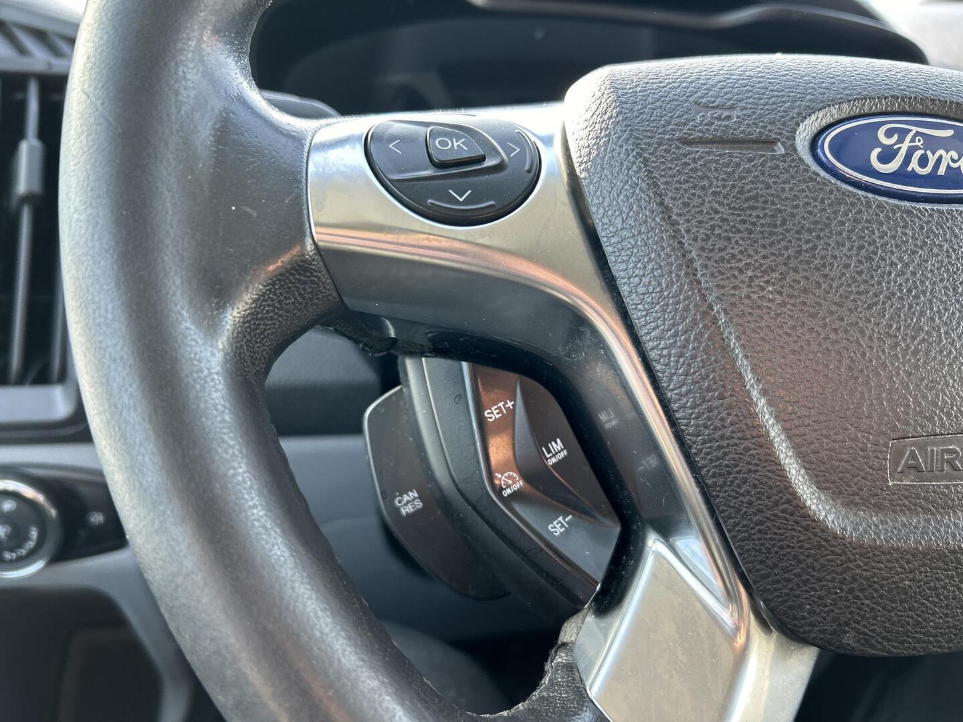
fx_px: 723
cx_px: 482
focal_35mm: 26
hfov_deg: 67.3
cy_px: 361
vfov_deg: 53.1
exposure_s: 1/121
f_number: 1.5
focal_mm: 5.7
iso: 100
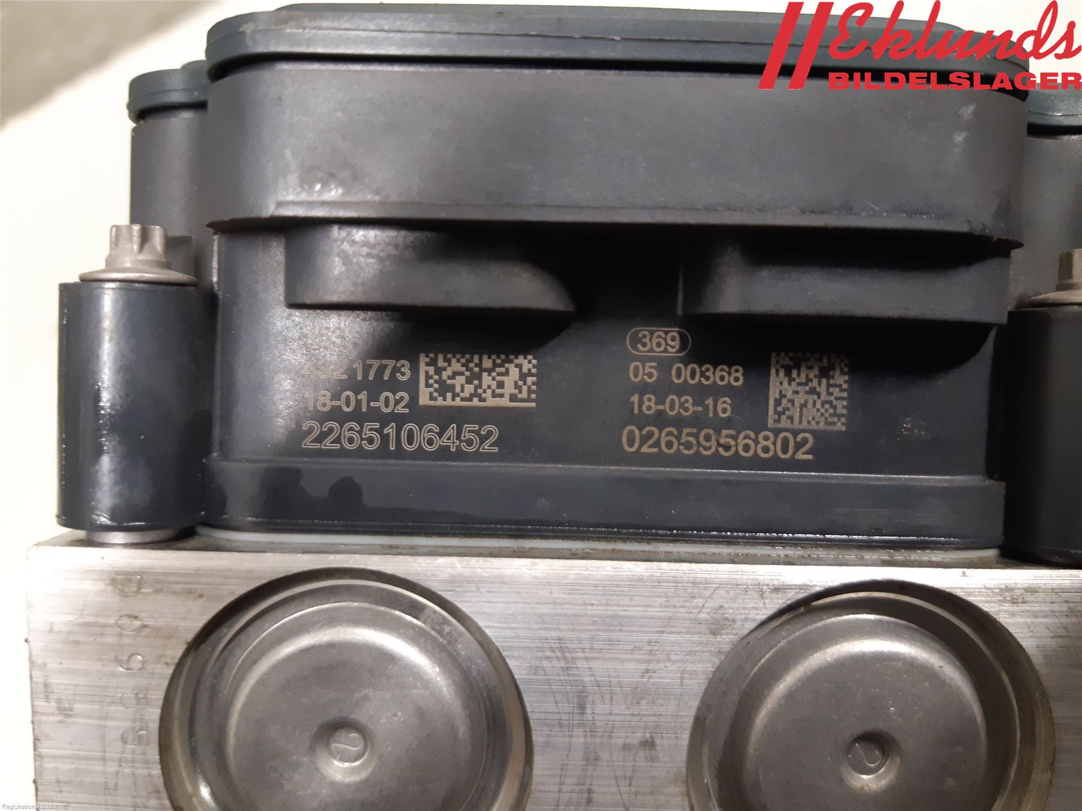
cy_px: 406
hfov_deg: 67.3
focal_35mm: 26
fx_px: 813
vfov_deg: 53.1
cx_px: 541
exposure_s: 1/25
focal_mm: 3.93
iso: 200
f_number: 1.7
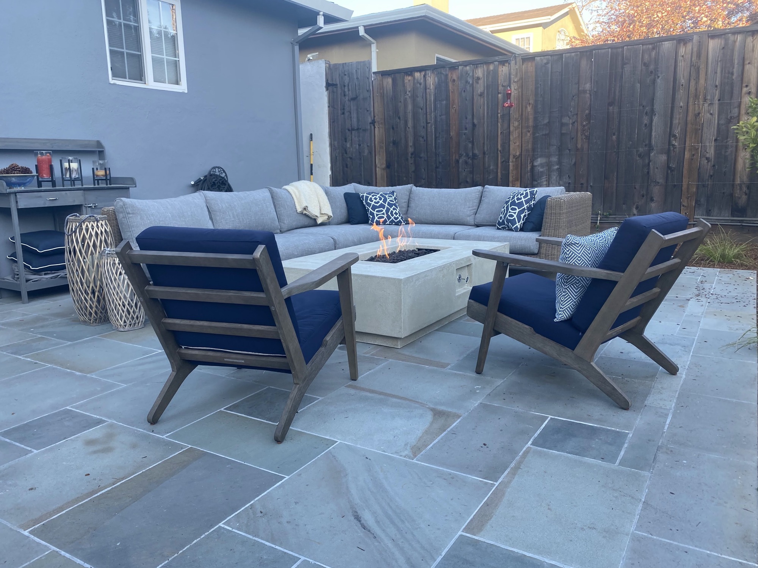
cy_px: 284
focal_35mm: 26
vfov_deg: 53.1
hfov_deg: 67.3
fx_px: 569
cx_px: 379
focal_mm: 4.25
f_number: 1.8
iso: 32
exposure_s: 1/123
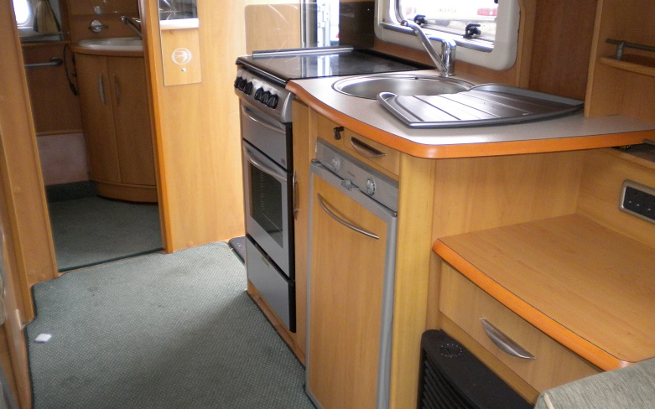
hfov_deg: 51.5
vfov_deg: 33.6
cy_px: 221
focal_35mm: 38
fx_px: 678
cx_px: 332
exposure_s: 1/58.8
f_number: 3.1
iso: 319
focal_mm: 6.3
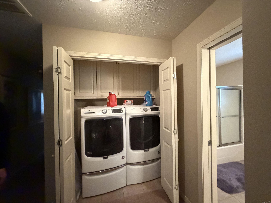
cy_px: 102
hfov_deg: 102.1
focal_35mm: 14
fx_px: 110
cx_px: 136
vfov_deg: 85.7
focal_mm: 2.22
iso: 1250
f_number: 2.2
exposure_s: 1/60
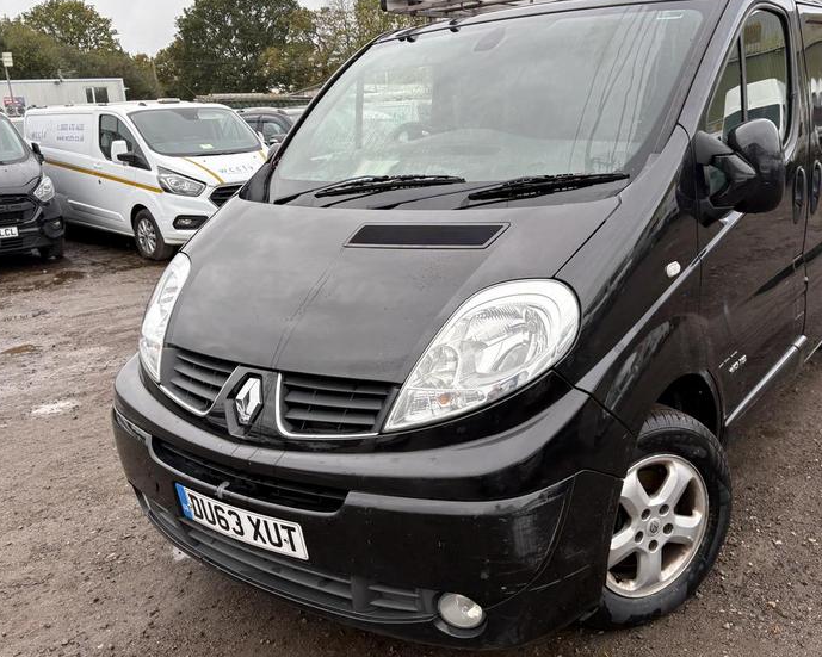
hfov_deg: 54.0
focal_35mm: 33
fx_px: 803
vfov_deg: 44.5
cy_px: 315
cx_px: 480
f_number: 1.6
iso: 50
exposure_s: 1/365
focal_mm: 5.96
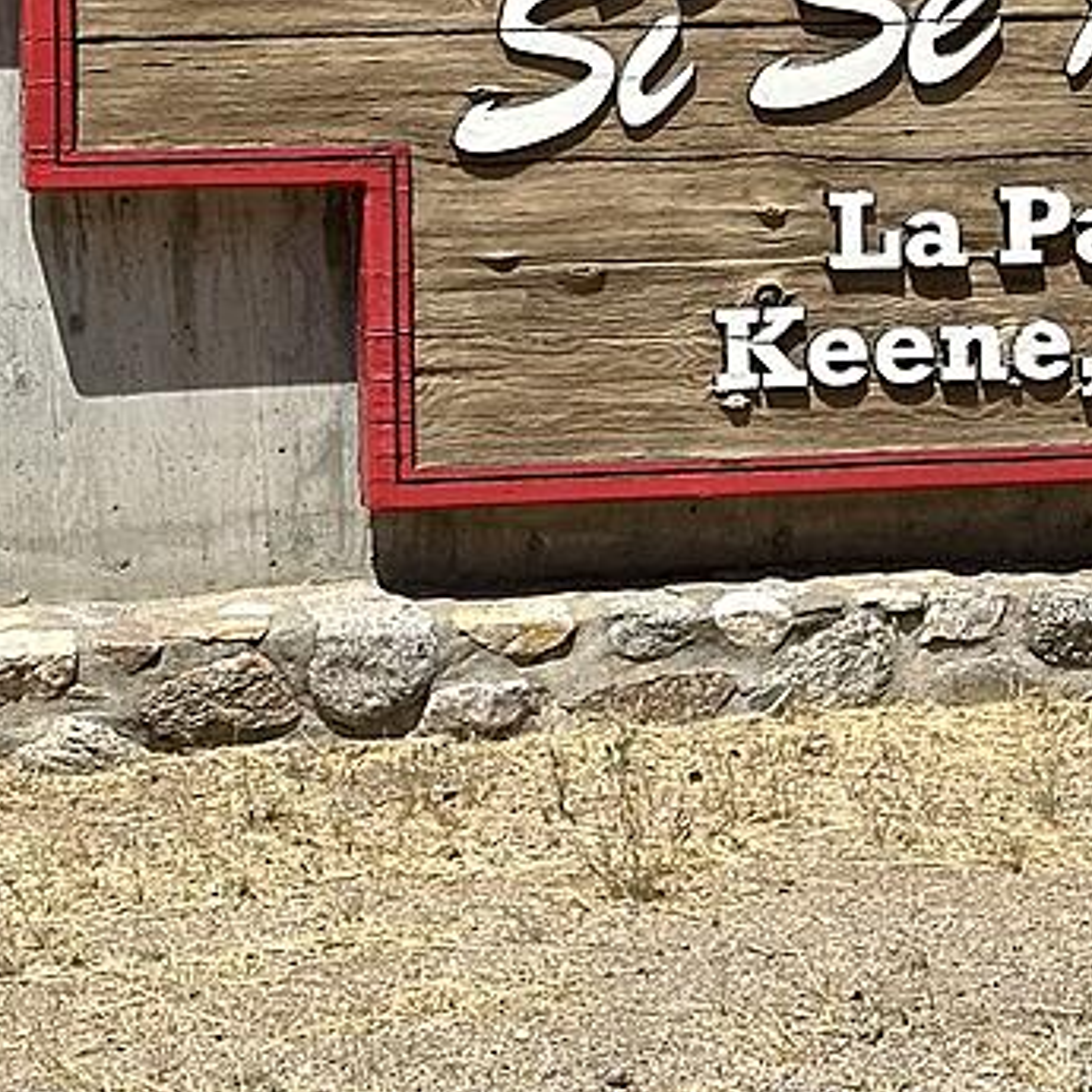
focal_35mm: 126
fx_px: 4497
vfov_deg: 13.7
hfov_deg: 13.7
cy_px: 123
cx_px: 927
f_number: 1.78
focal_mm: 6.86
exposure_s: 1/4785
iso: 64
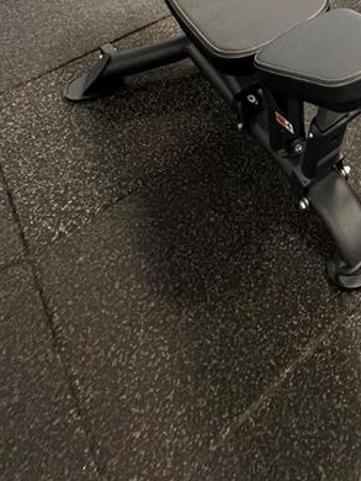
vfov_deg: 30.1
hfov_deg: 31.4
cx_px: 409
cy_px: -218
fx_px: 556
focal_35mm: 40
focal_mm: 1.57
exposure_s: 1/60
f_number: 1.8
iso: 200
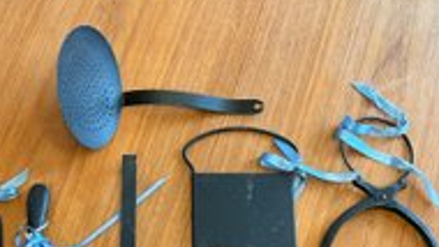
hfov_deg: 40.3
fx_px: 594
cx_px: 163
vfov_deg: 22.3
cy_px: 264
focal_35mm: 51
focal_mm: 5.7
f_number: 1.5
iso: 320
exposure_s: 1/60
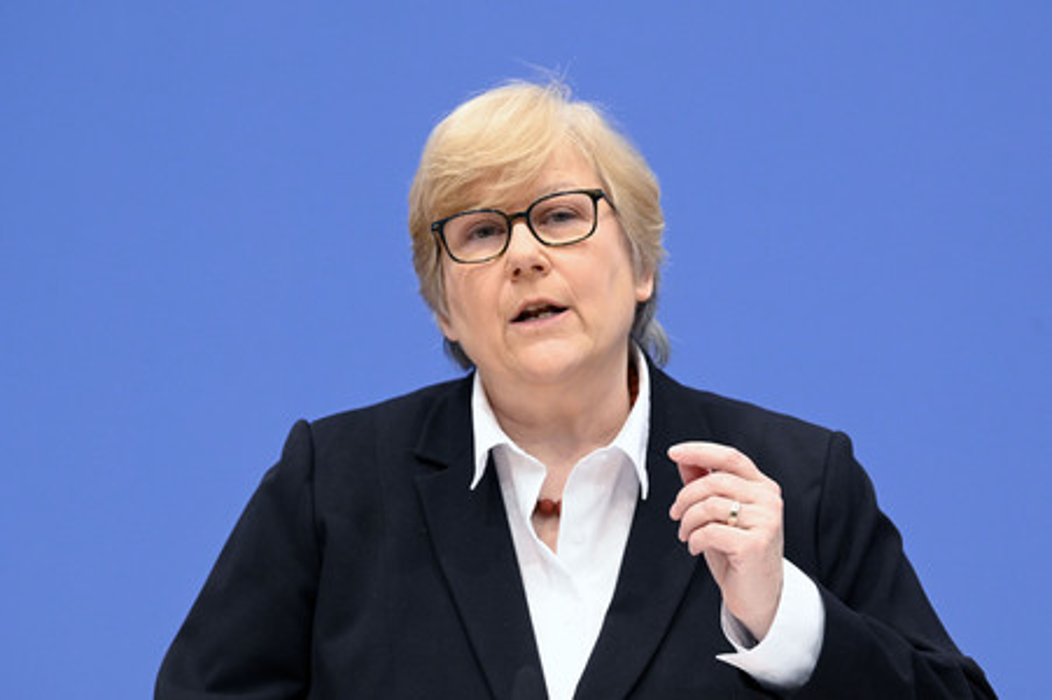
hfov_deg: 18.6
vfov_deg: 12.4
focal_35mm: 110
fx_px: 3212
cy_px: 350
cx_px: 526
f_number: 5
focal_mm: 110
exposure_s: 1/500
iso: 5000
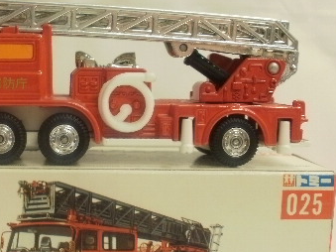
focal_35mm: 68
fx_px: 660
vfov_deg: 21.5
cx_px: 96
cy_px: 177
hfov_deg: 28.3
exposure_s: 1/15
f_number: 3.5
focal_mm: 6.3
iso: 125
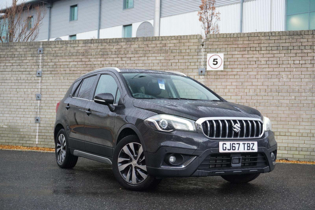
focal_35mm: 52
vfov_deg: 25.7
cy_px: 105
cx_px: 158
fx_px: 459
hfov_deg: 37.9
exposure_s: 1/160
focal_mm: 35
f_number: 5
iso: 1600
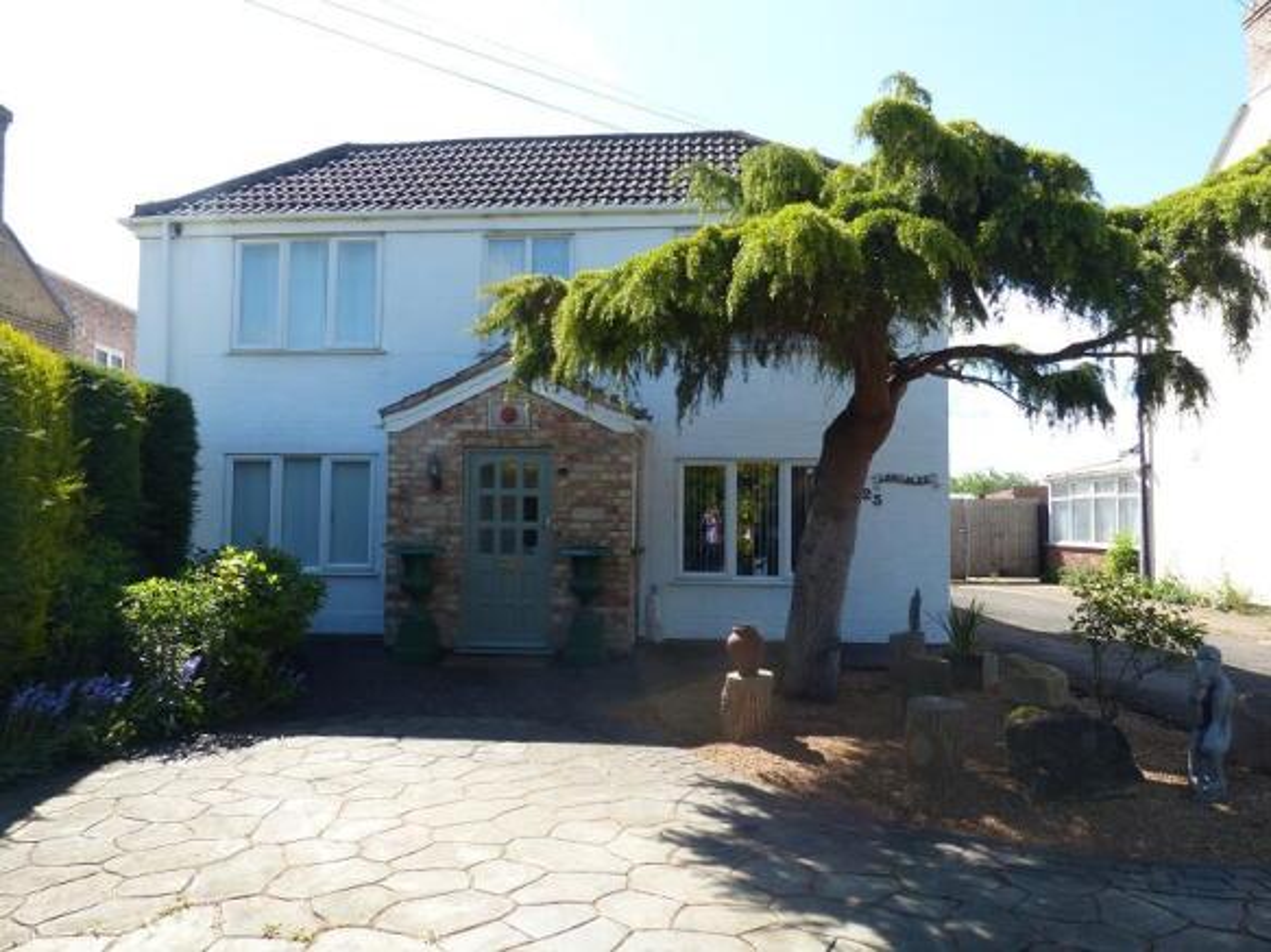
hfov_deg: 69.4
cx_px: 636
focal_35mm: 25
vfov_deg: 54.9
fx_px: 918
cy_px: 476
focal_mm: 4.5
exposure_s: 1/320
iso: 100
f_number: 4
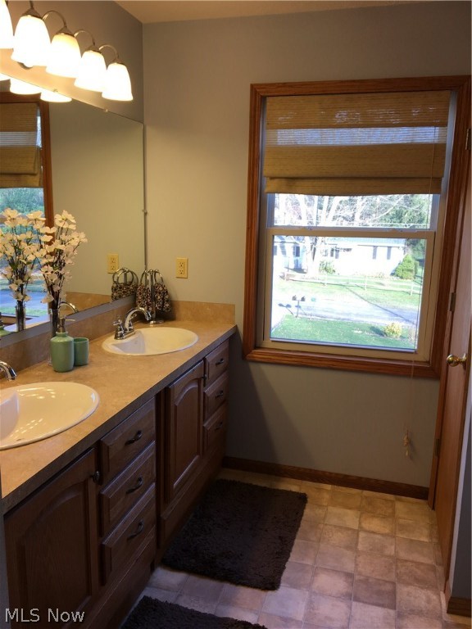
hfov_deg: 48.2
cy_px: 314
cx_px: 236
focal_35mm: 29
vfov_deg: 61.7
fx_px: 527
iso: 25
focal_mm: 4.15
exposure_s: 1/60
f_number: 2.2
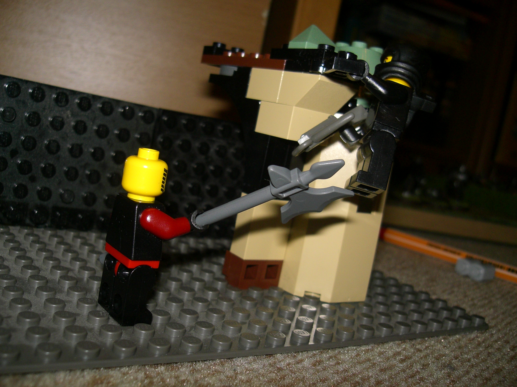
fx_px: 568
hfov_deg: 49.0
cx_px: 258
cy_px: 194
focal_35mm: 38
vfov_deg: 37.7
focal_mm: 6.3
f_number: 3.1
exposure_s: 1/60
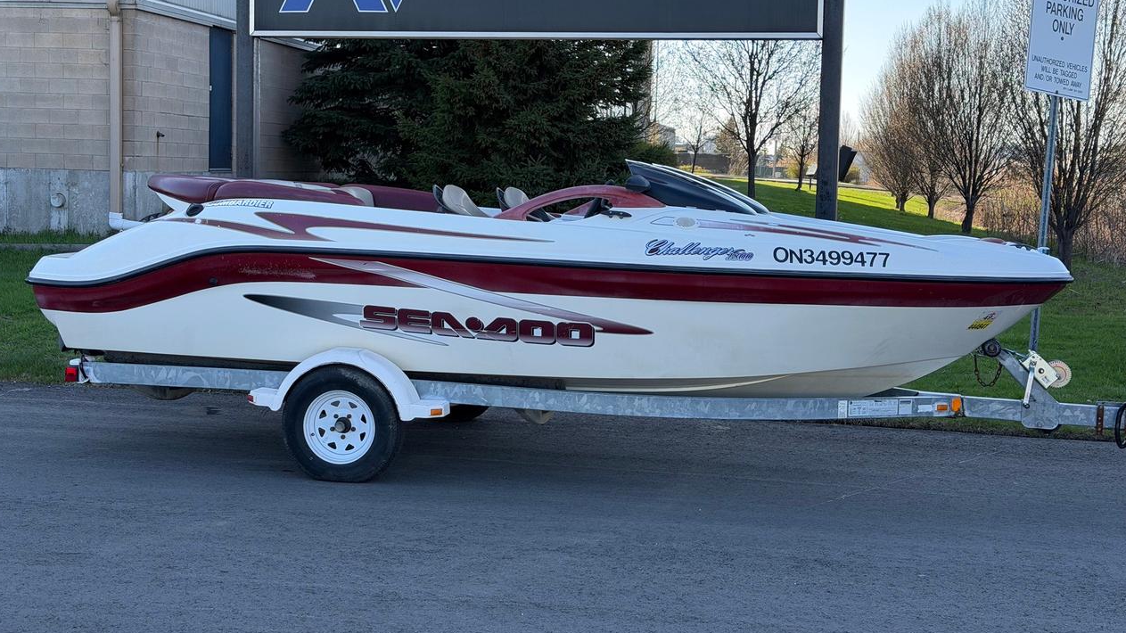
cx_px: 559
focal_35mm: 53
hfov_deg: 39.2
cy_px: 282
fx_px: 1582
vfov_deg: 22.6
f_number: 1.78
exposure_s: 1/1513
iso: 100
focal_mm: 6.76
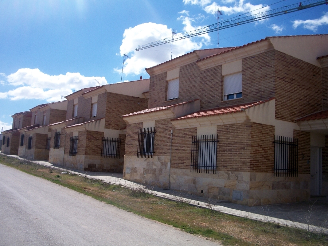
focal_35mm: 35
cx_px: 164
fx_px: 332
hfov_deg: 52.6
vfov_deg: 40.7
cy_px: 123
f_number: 5.6
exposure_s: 1/500
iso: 80
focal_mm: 6.3
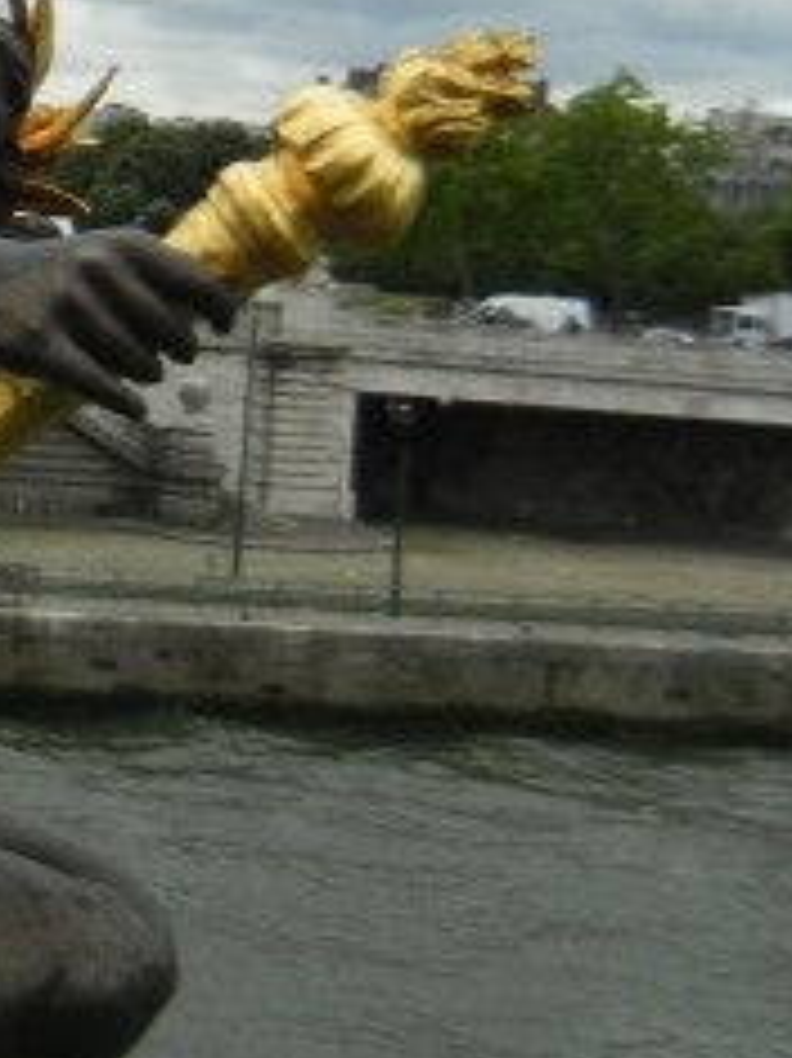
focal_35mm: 98
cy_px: 153
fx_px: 2992
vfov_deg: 19.7
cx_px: -387
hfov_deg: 14.1
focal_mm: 5.4
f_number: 7
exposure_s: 1/347
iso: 160
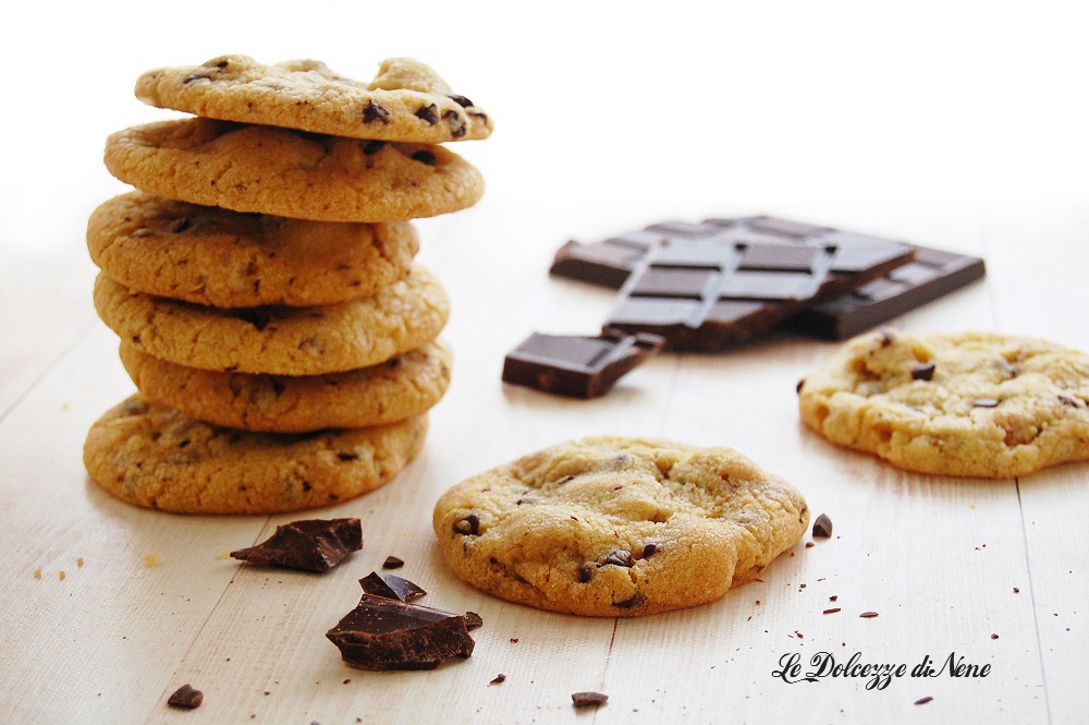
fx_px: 2494
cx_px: 544
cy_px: 362
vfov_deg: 16.5
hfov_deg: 24.6
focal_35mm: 82
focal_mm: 55
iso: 400
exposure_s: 1/60
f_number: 7.1
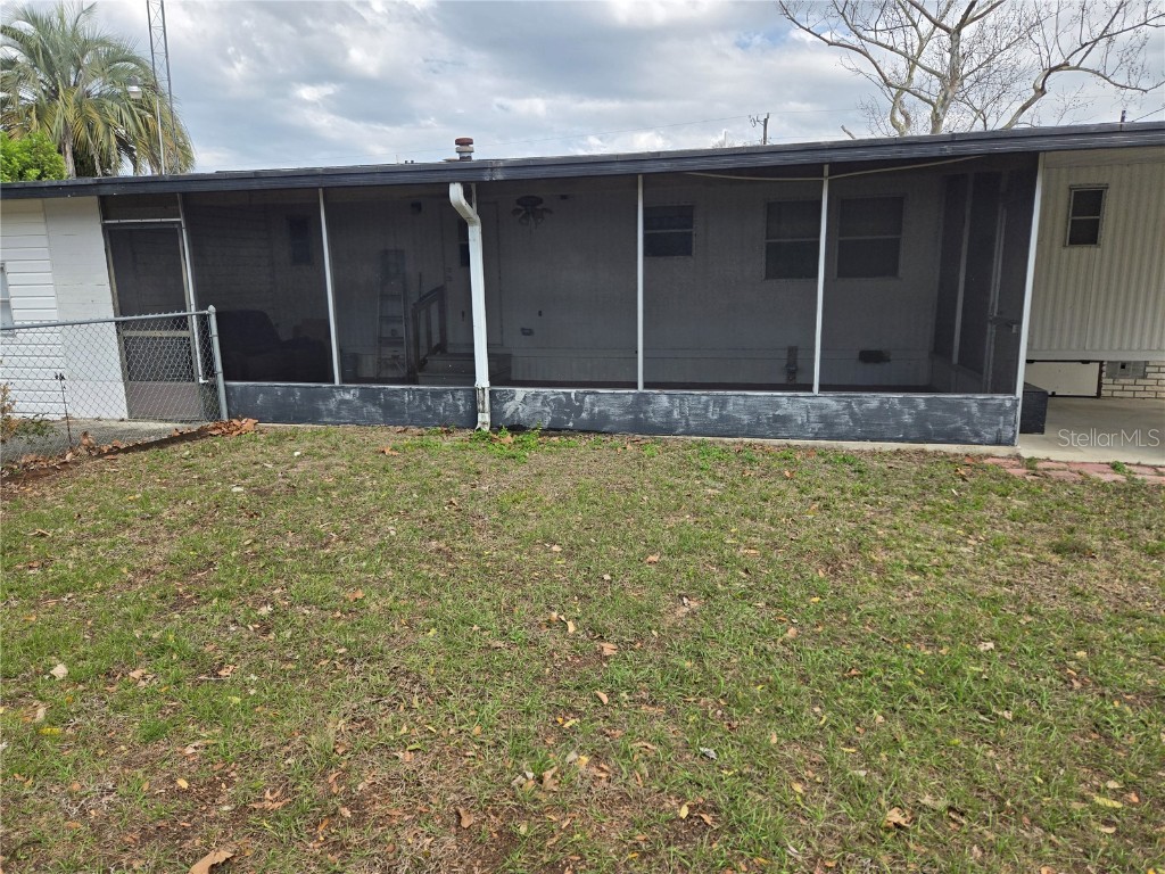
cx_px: 582
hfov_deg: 73.9
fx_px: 774
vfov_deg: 58.9
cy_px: 437
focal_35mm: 23
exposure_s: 1/1030
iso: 25
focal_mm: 5.4
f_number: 1.8
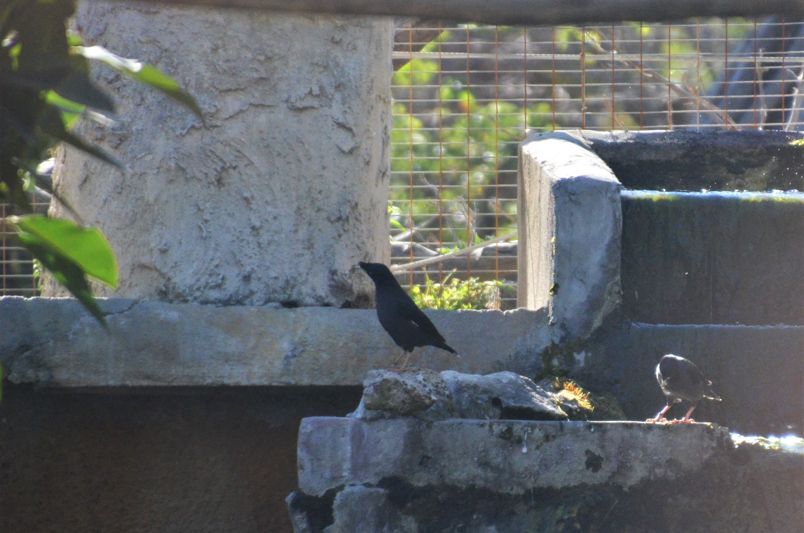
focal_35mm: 450
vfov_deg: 3.0
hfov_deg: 4.6
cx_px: 402
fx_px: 10029
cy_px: 266
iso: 2500
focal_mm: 300
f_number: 6.3
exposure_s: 1/2000
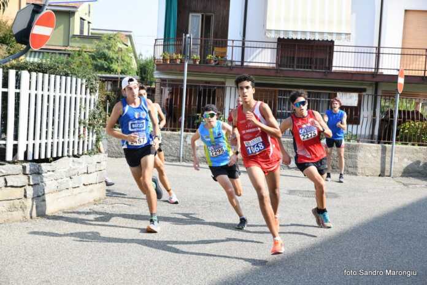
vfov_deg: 20.9
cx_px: 214
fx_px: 771
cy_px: 142
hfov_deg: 31.0
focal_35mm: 65
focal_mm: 65
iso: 640
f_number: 7.1
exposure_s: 1/1000
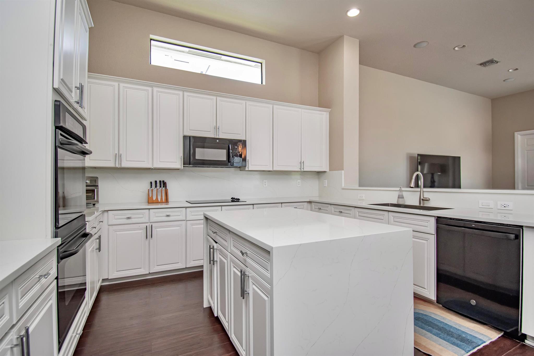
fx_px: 245
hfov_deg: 95.0
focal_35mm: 16
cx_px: 267
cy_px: 178
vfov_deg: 72.1
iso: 800
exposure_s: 1/100
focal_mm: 11
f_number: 5
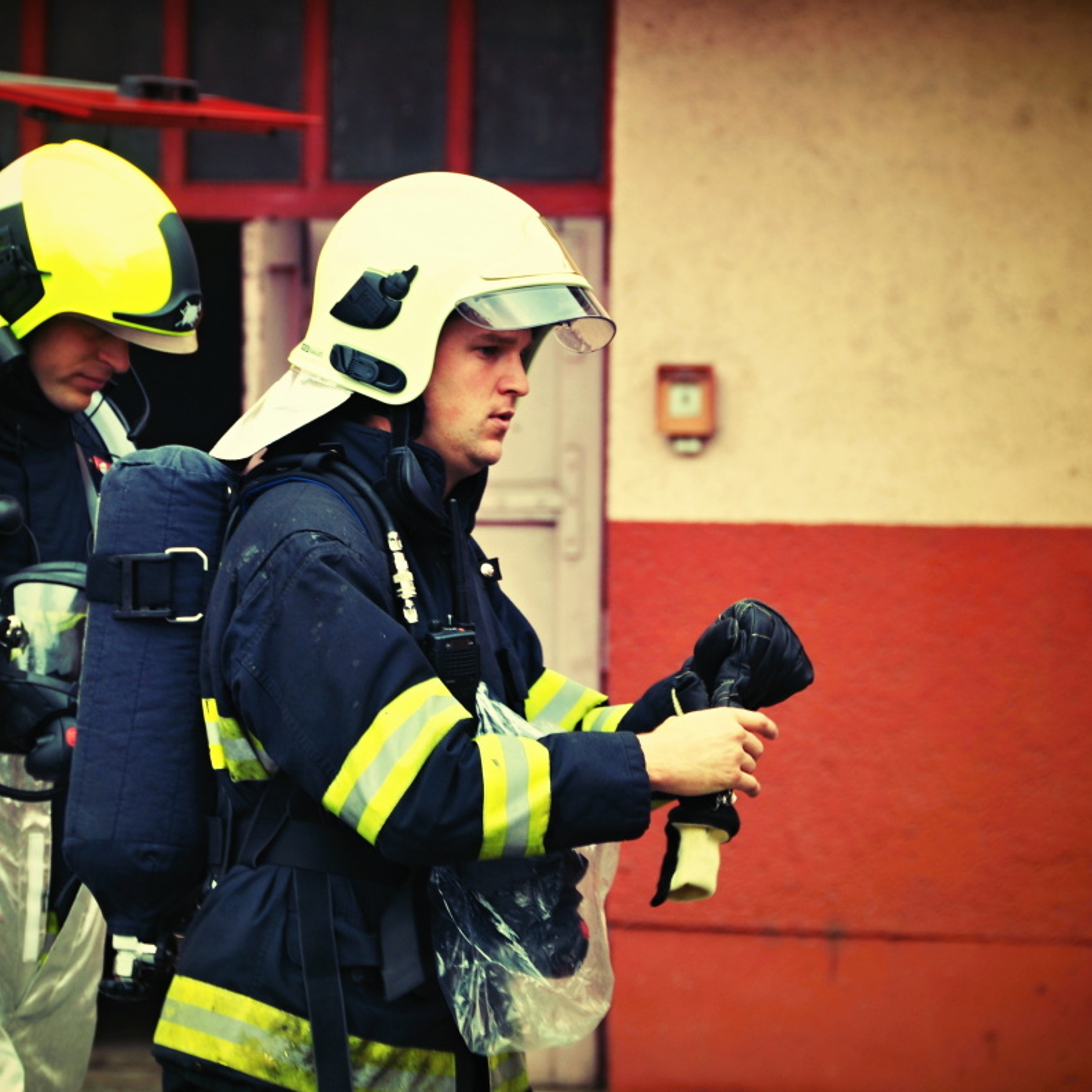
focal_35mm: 231
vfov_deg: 7.6
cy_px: 547
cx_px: 421
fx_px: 8244
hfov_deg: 7.6
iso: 200
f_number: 7.1
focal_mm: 120
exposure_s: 1/200
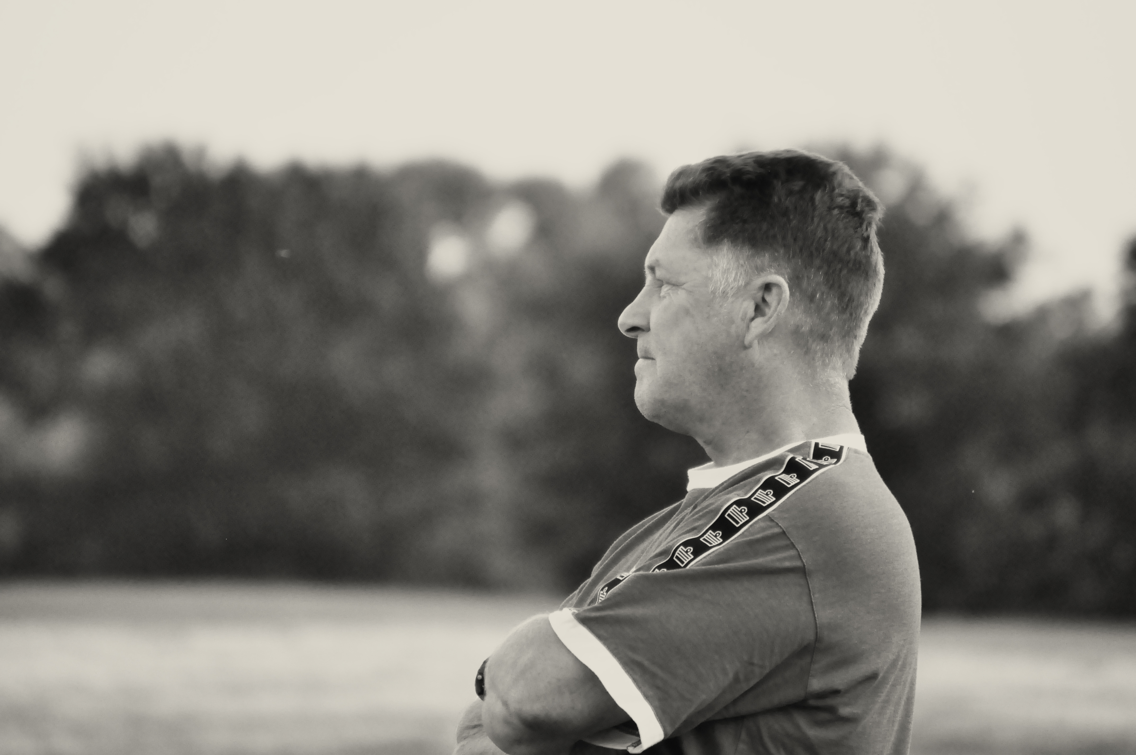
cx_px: 568
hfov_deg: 6.9
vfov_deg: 4.6
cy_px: 378
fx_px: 9455
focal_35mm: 300
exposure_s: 1/800
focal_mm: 200
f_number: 5.6
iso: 3200
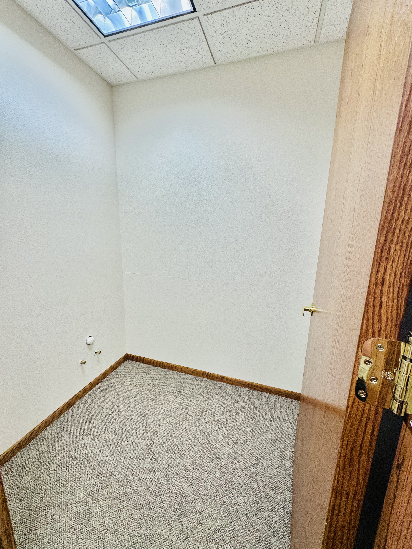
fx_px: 222
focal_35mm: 14
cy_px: 274
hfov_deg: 85.7
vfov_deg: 102.1
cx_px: 206
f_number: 2.2
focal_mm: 2.22
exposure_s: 1/120
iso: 125
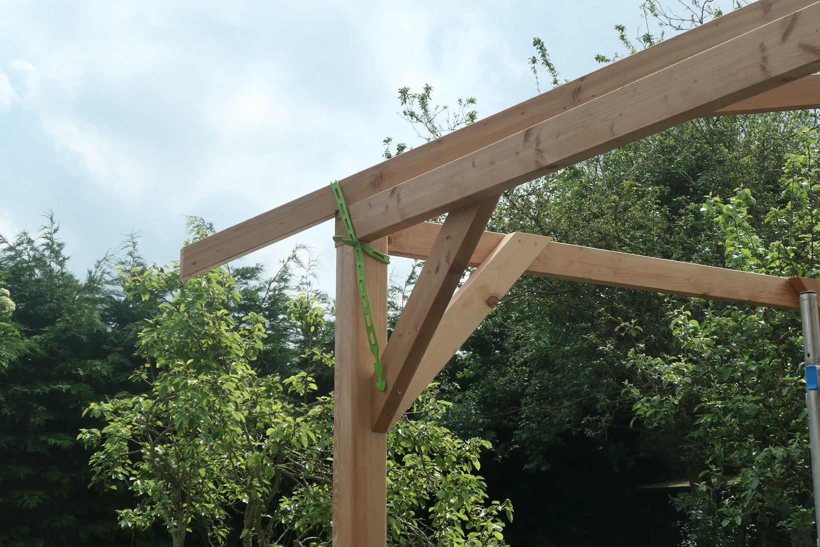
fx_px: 1207
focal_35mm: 53
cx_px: 410
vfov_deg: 25.5
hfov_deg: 37.5
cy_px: 274
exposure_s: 1/1000
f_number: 4.5
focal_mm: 19.3
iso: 200
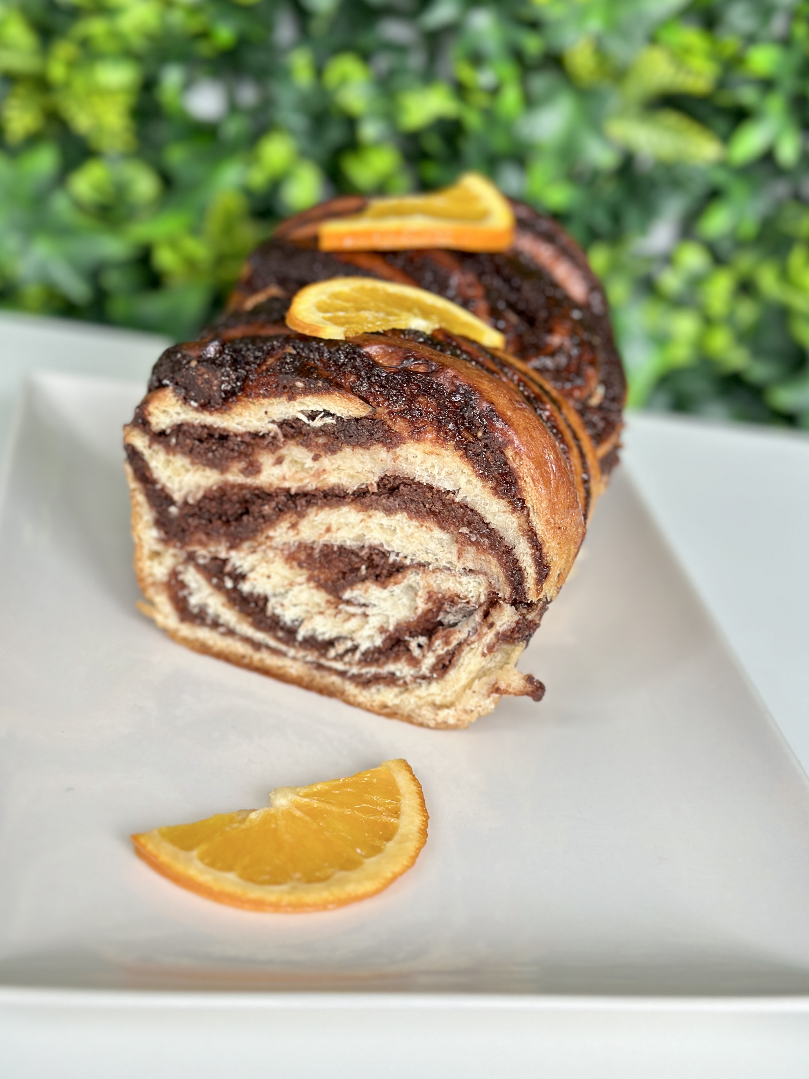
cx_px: 424
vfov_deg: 36.8
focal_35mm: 52
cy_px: 534
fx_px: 1621
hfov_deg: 28.0
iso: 125
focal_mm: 6.86
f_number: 1.78
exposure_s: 1/97
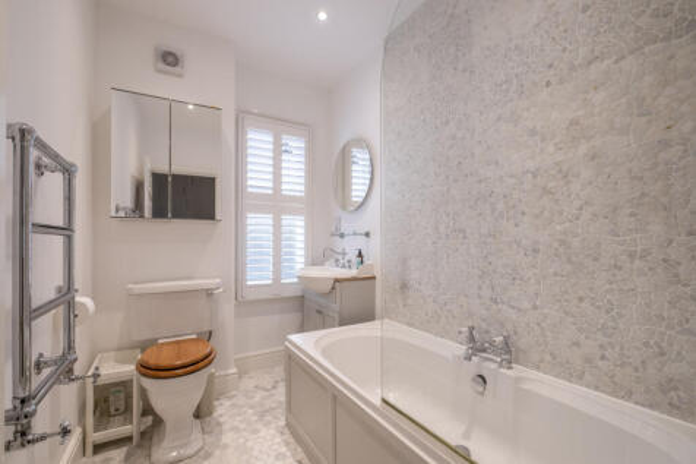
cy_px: 232
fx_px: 290
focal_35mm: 15
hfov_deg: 100.4
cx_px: 348
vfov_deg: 77.3
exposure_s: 1/15
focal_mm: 10
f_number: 7.1
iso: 250
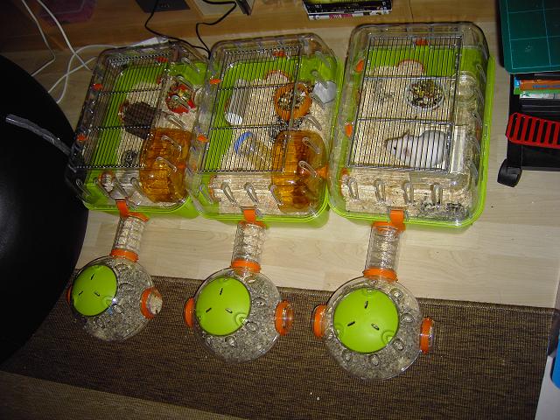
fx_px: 566
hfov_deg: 52.6
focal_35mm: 35
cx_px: 280
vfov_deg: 40.7
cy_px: 210
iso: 100
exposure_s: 1/50
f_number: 2.8
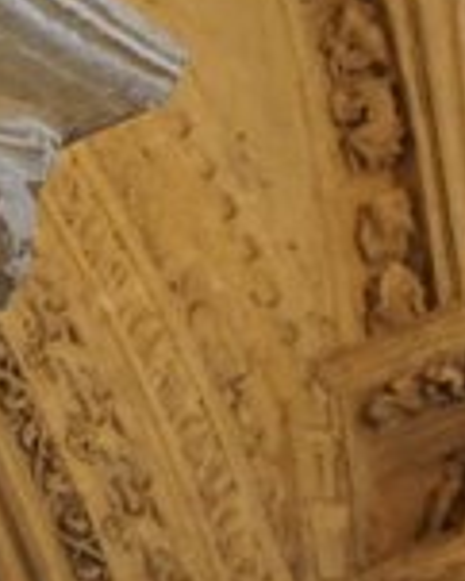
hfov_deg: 5.8
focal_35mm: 263
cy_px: 81
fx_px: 4520
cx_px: -384
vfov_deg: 7.3
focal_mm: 17.8
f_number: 2.8
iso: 1000
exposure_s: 1/20
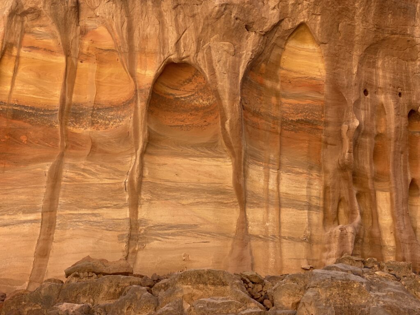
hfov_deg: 36.8
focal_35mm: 52
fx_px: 631
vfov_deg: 28.0
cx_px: 210
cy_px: 158
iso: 20
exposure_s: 1/350
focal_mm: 6
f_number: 2
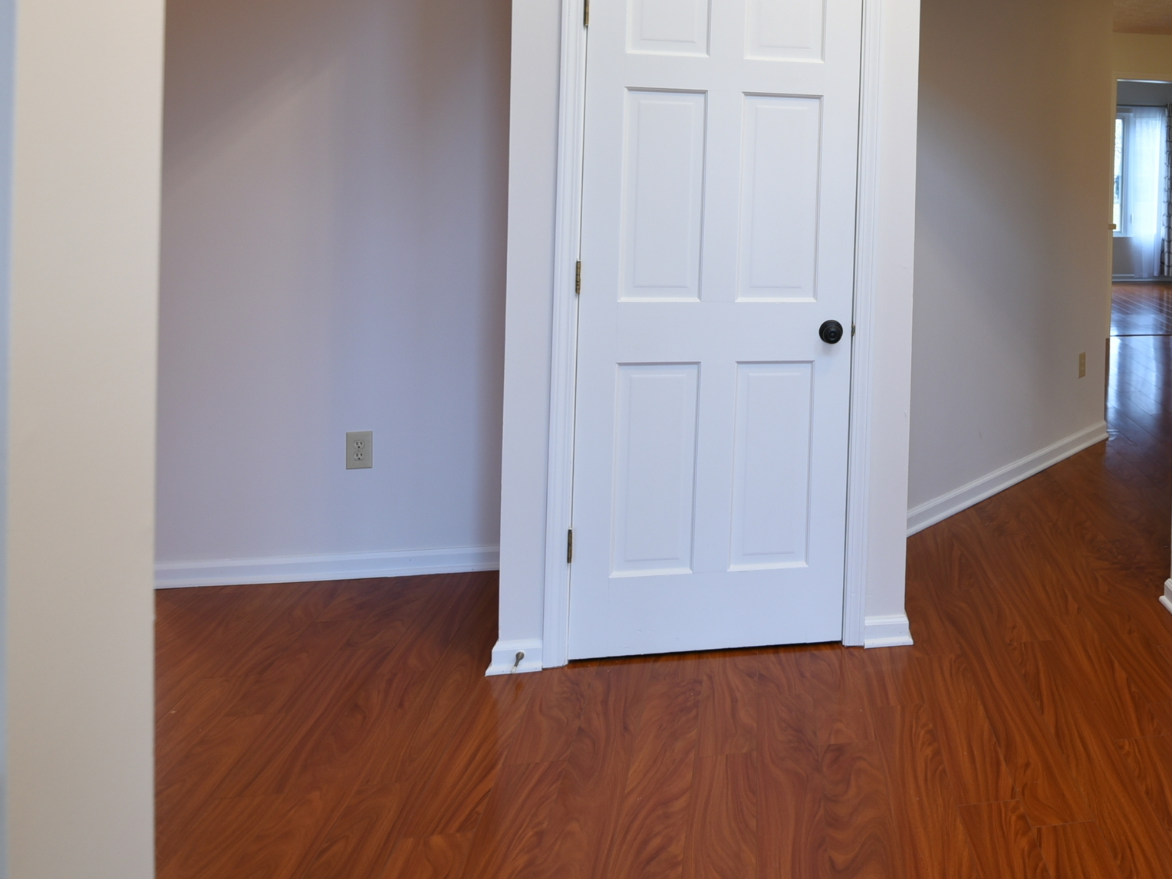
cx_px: 983
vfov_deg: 45.3
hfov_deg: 55.9
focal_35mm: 29
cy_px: 153
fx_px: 982
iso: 560
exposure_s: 1/15
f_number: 2.8
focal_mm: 15
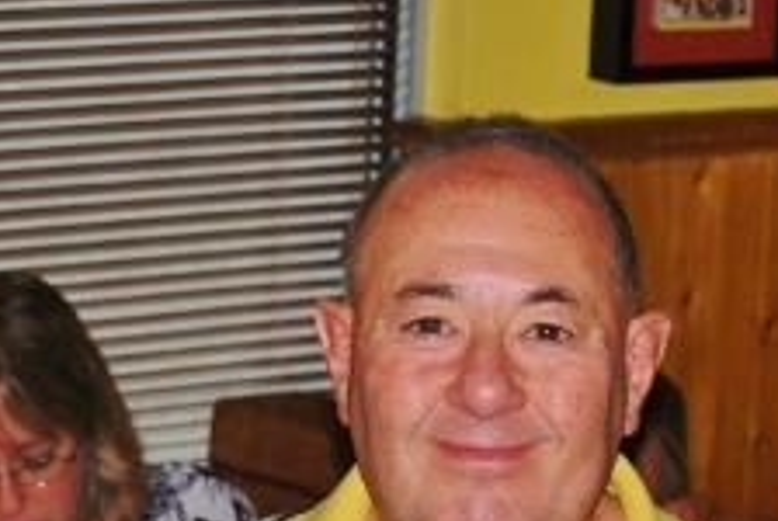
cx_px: 438
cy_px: 674
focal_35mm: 235
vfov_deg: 5.8
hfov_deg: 8.7
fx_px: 5094
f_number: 5.6
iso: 200
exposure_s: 1/60
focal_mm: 55
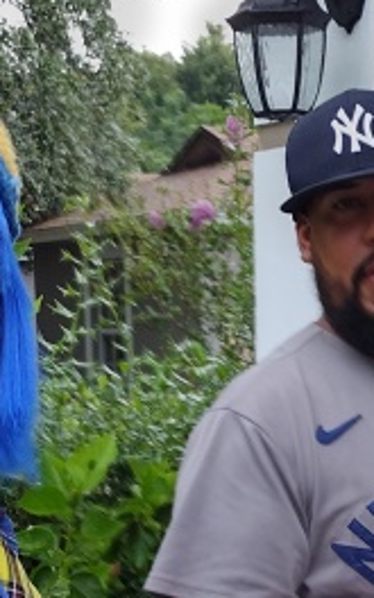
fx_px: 1810
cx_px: 403
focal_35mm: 111
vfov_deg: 18.4
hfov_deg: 11.6
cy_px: 553
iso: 172
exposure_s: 1/60
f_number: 1.7
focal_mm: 4.71
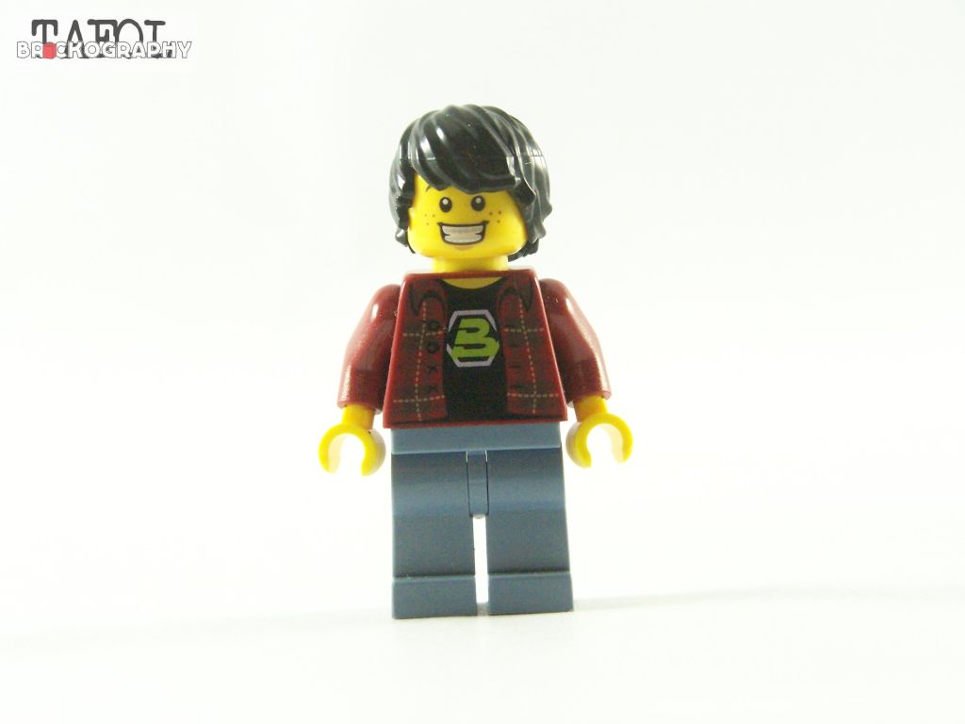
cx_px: 482
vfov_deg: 14.1
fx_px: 2927
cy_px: 362
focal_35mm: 105
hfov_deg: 18.7
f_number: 4
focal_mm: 17.5
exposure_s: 1/60
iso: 400
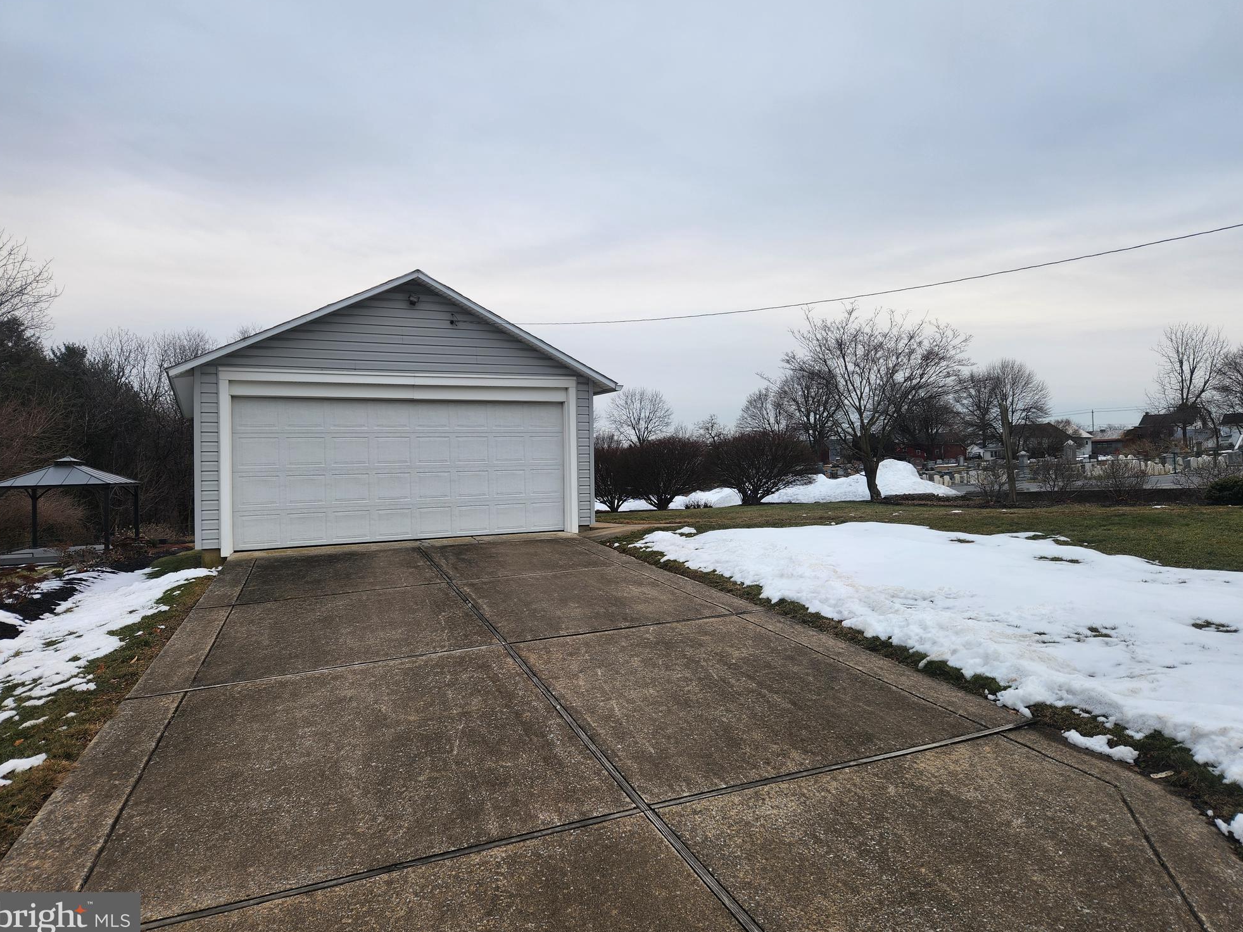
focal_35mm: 24
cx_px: 631
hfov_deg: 71.6
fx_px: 862
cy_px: 458
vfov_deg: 56.8
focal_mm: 5.4
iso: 20
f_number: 1.8
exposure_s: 1/300
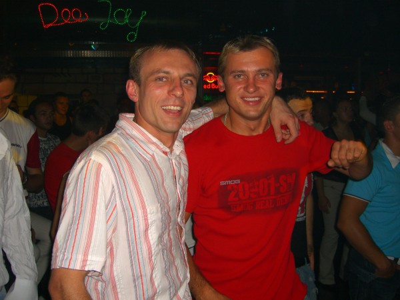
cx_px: 200
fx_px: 439
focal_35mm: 38
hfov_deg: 49.0
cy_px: 150
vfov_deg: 37.7
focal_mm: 7.9
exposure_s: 1/60
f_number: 2.8
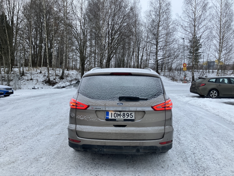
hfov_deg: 63.4
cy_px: 88
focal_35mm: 28
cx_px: 117
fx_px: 189
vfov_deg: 49.7
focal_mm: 3.99
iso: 32
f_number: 1.8
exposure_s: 1/121
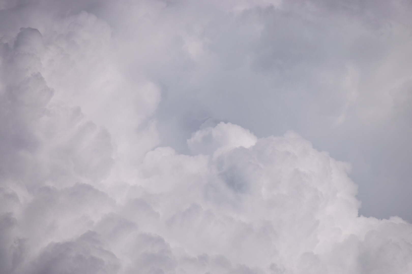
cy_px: 137
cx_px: 206
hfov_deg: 6.9
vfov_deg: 4.6
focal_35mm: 300
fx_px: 3433
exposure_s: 1/1000
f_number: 5.6
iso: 100
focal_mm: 200
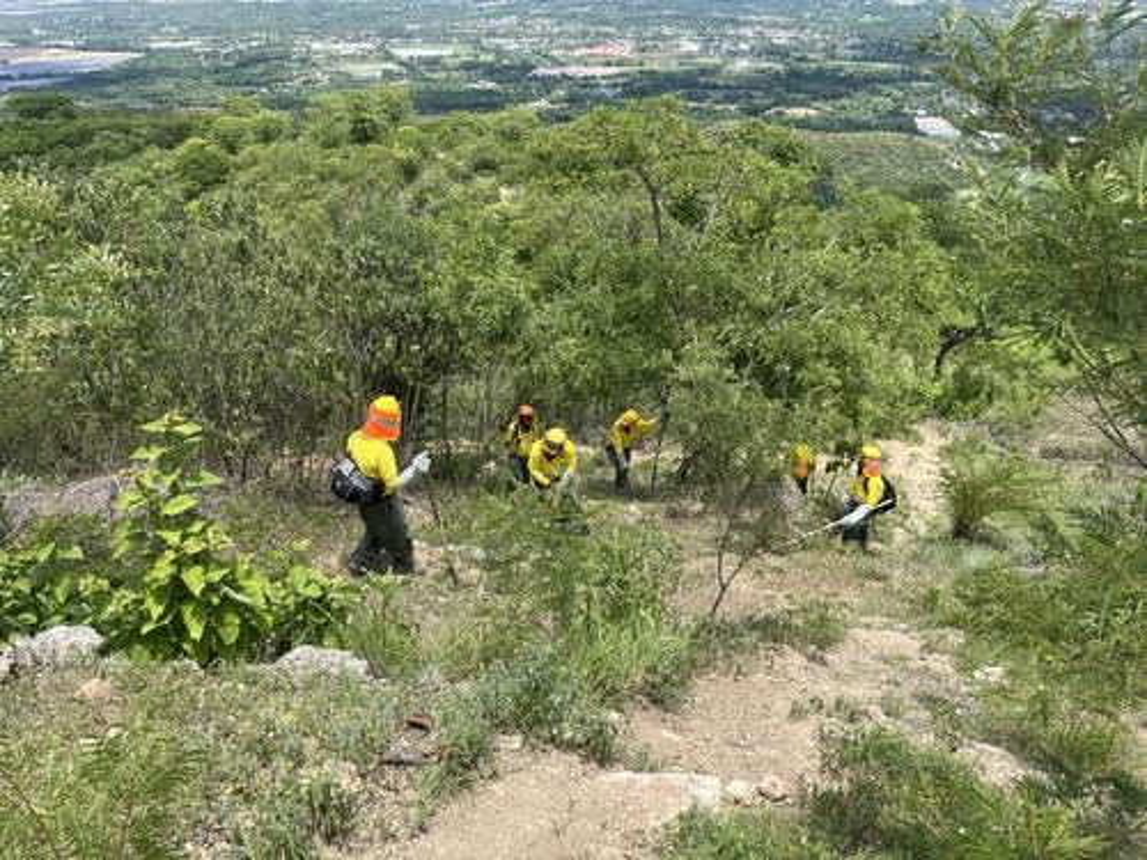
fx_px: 862
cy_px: 430
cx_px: 574
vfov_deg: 53.1
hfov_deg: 67.3
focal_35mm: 26
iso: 50
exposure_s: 1/1695
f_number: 1.6
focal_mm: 5.1
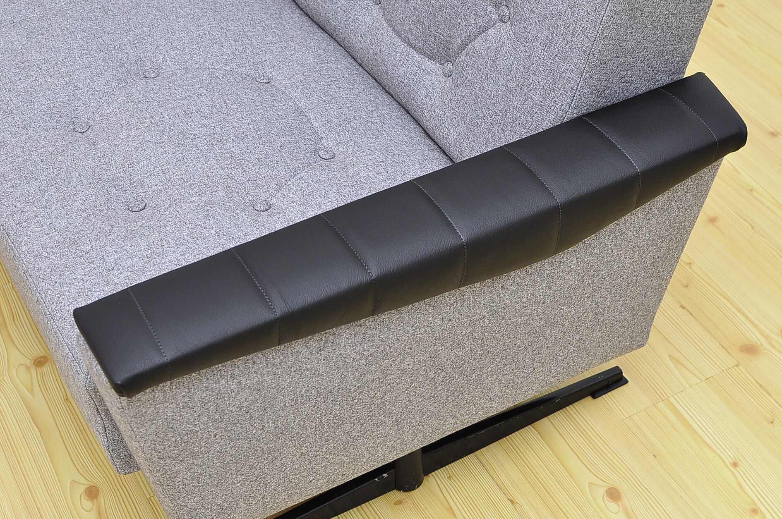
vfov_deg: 22.7
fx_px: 1292
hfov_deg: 33.7
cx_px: 414
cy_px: 277
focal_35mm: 60
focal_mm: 35
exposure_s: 1/160
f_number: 5.6
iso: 400
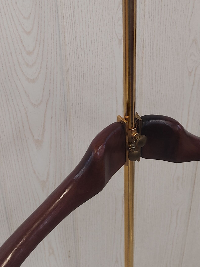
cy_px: 104
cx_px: 134
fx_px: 462
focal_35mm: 60
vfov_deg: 32.1
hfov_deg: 24.3
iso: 529
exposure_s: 1/33
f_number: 1.79
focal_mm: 4.74
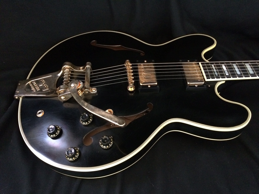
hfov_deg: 61.7
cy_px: 97
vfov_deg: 48.2
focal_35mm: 29
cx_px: 130
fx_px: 217
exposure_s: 1/17
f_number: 2.2
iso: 640
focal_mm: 4.15
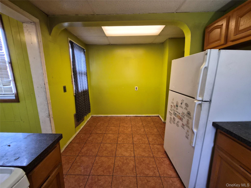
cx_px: 126
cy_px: 94
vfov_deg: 89.9
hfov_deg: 106.2
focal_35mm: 13
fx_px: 94
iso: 250
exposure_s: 1/60
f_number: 2.2
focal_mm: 1.7
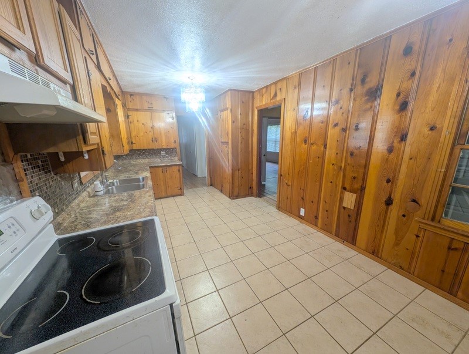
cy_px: 177
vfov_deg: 94.7
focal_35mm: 12
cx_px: 234
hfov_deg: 110.4
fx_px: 163
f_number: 1.95
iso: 65
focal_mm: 2.23
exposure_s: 1/30
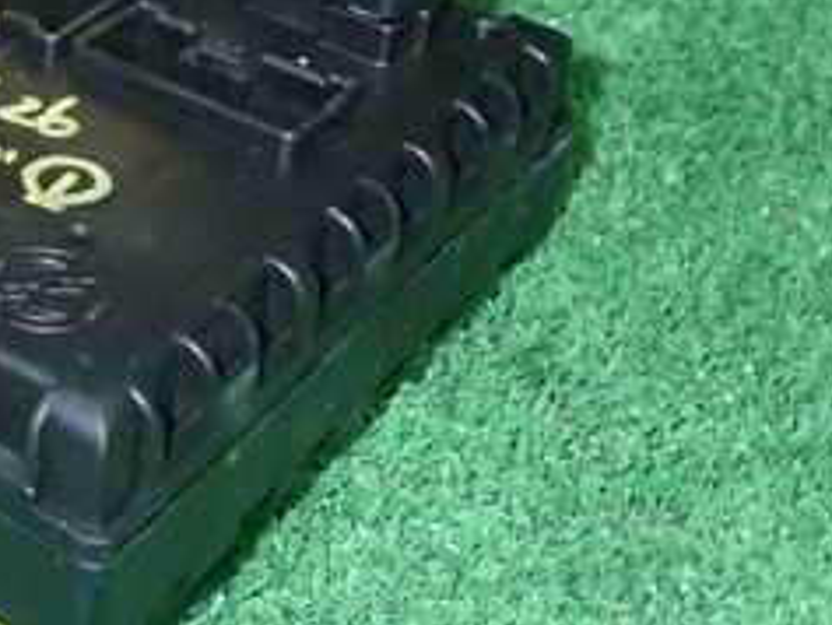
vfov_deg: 16.2
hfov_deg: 20.6
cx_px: -60
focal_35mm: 91
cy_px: 154
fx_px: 2188
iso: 640
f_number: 7.1
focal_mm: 6.37
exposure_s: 1/40
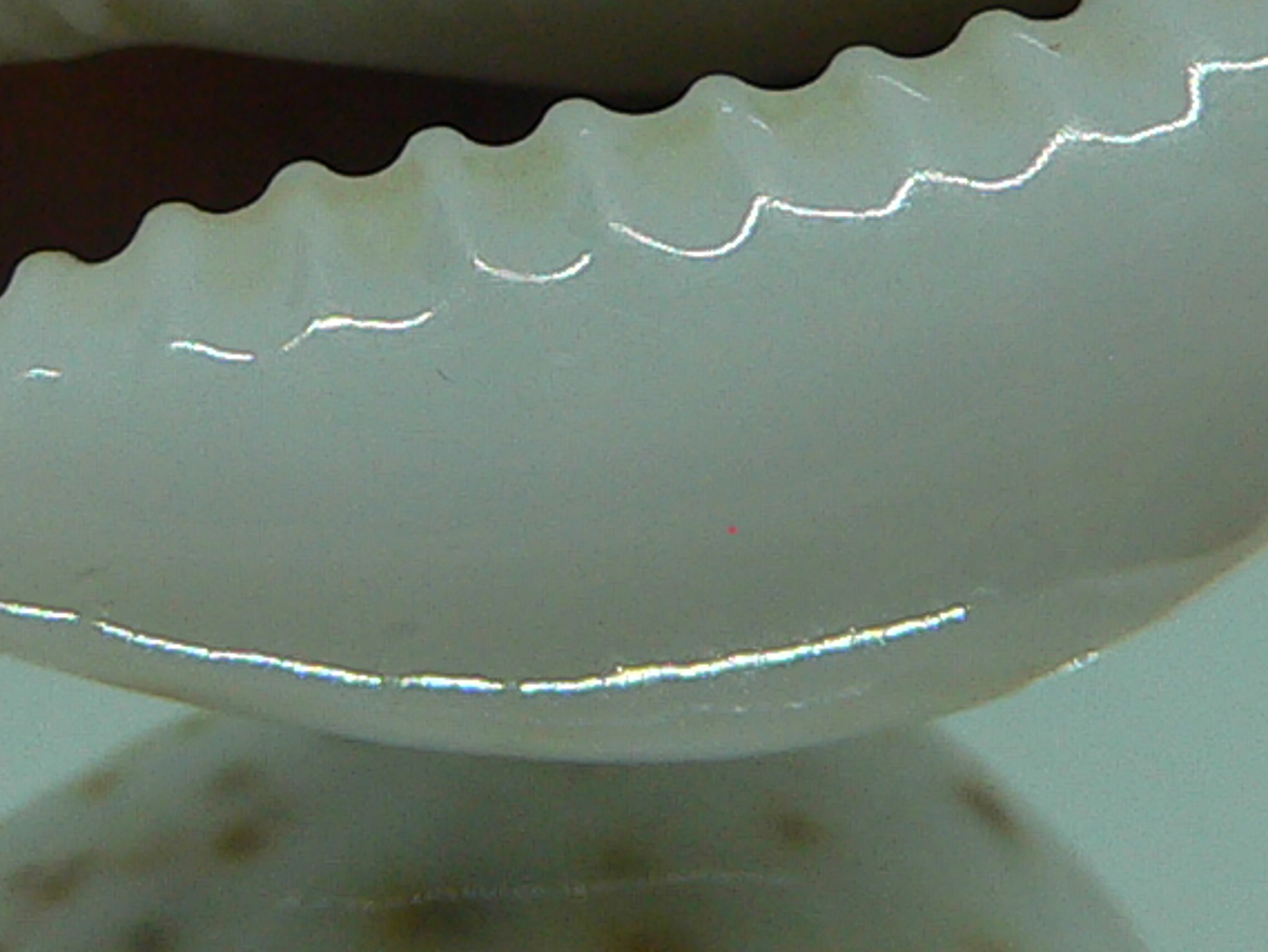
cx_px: 481
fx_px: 4543
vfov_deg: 11.9
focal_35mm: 124
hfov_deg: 15.9
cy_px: 198
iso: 80
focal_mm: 4.6
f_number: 2.8
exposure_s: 1/80
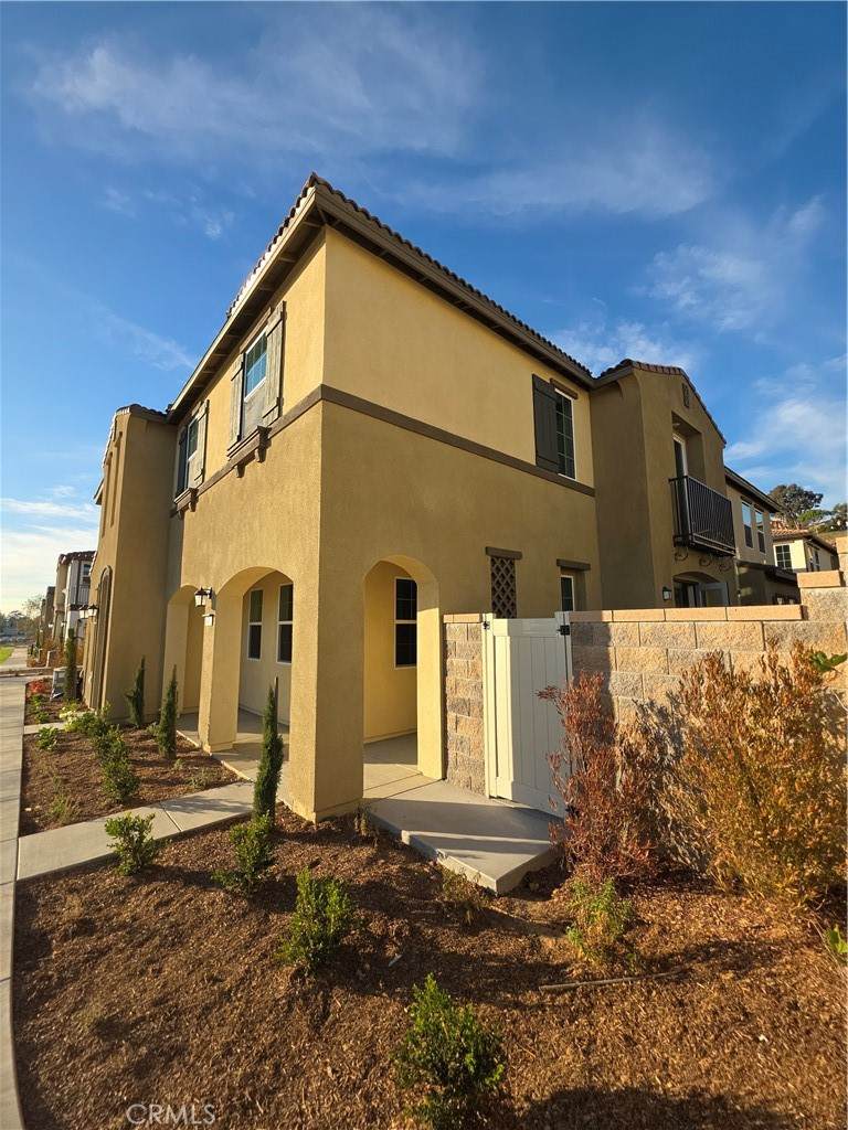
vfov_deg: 106.2
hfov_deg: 89.9
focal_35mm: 13
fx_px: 425
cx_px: 424
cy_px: 565
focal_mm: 2.2
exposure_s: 1/1182
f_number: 1.9
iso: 40
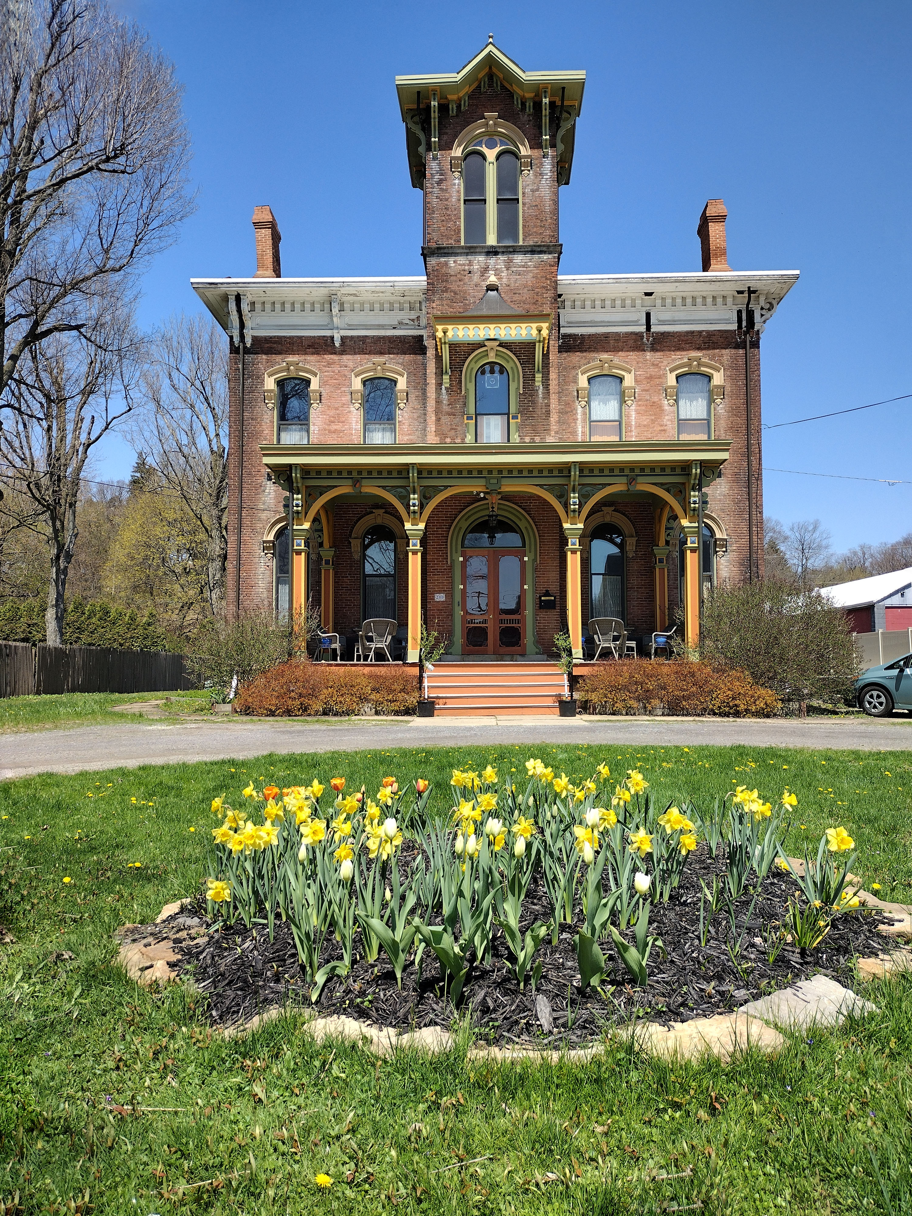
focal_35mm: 27
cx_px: 456
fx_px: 948
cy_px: 608
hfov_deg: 51.4
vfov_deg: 65.3
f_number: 1.7
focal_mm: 4.71
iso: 100
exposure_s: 1/1553
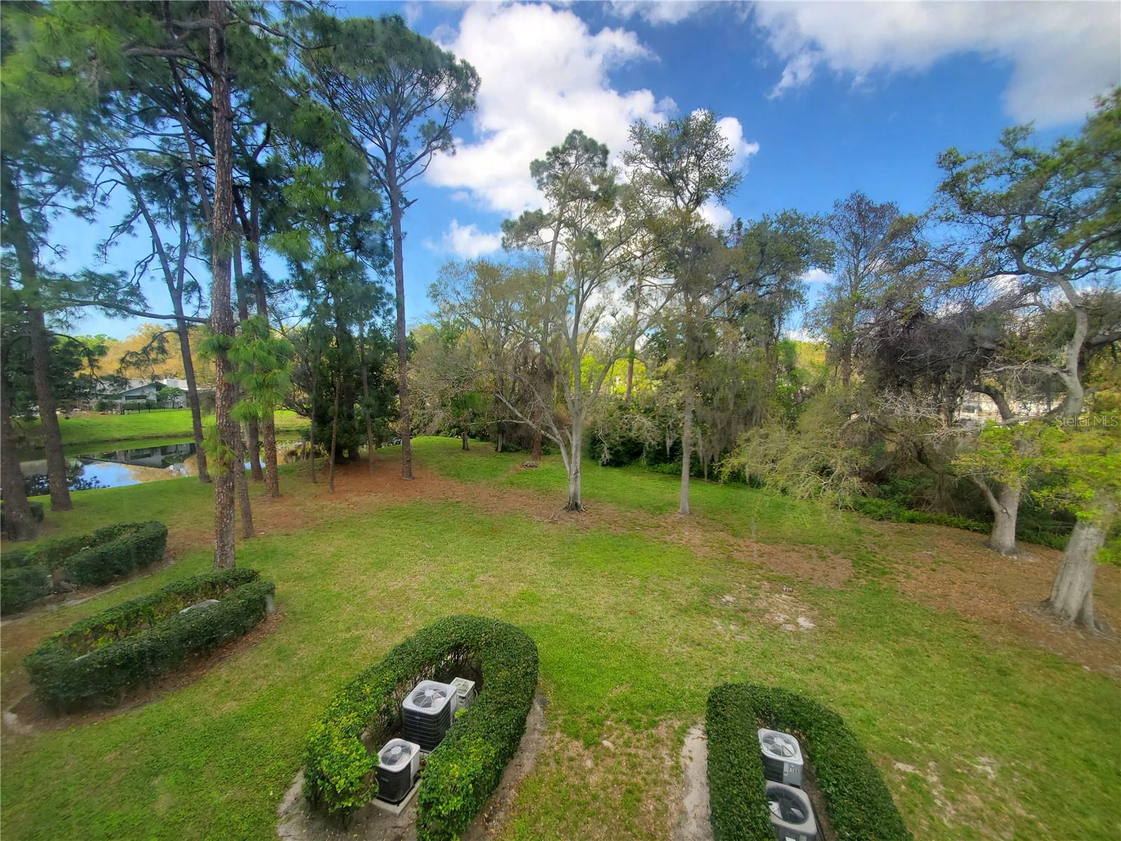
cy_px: 420
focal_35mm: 13
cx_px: 560
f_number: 2.2
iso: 50
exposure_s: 1/501
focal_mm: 1.8
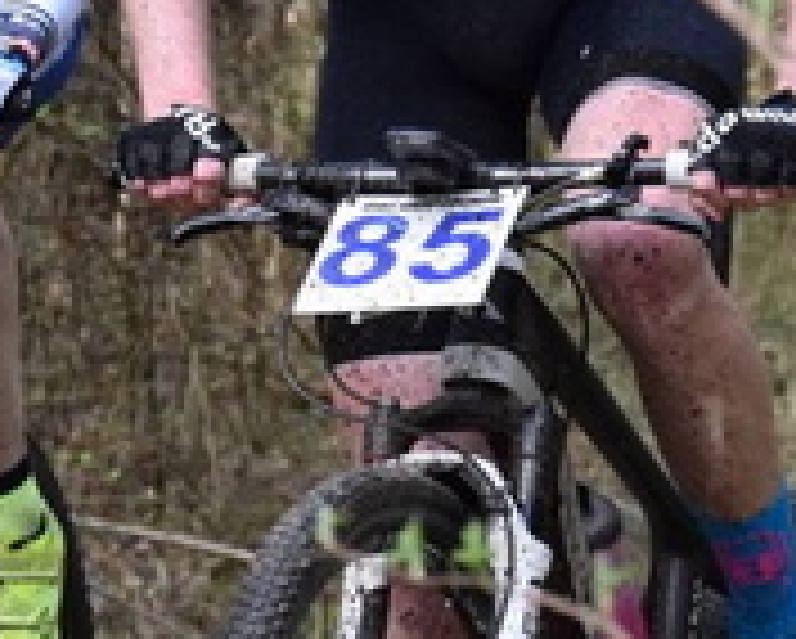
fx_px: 10377
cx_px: 202
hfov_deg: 4.4
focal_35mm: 440
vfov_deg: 3.5
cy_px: -351
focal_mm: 70
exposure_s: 1/2000
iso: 4000
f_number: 8
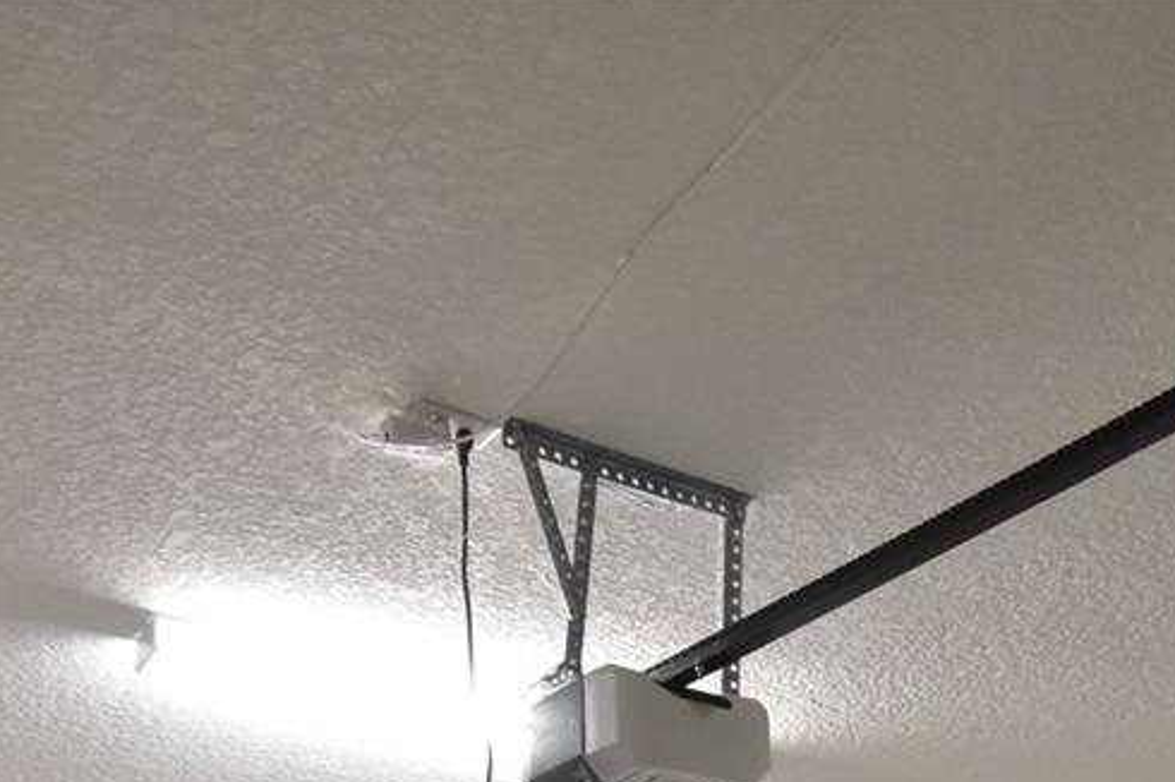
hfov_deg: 39.7
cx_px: 825
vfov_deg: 21.5
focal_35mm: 49
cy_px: 1269
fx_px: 1598
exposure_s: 1/30
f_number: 3.5
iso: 800
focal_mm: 10
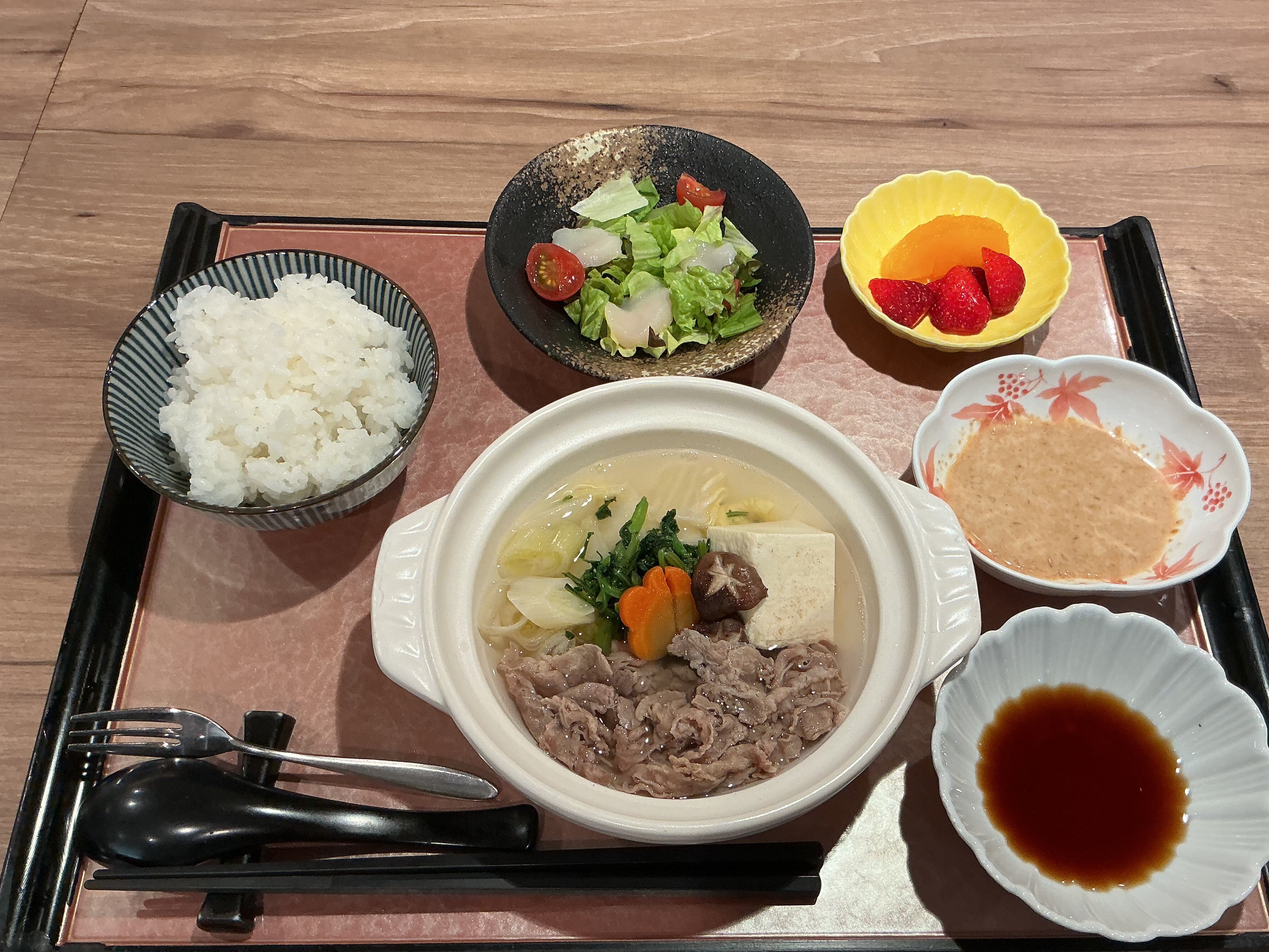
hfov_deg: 55.3
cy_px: 492
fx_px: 1210
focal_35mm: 33
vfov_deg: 42.9
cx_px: 675
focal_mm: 3
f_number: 1.8
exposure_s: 1/60
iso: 64
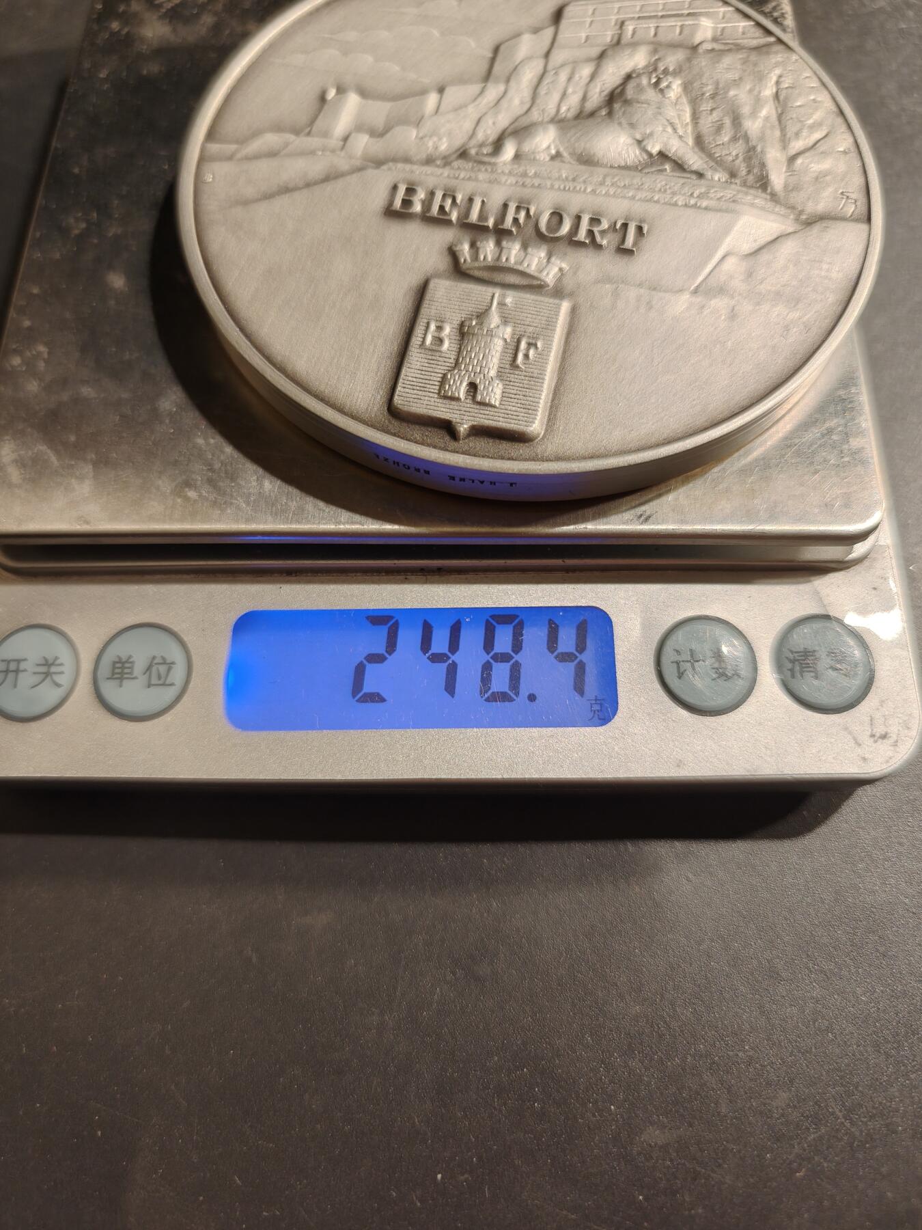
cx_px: 461
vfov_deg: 73.9
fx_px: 817
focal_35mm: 23
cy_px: 615
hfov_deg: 58.9
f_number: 1.6
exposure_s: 1/200
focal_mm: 6.06
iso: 200
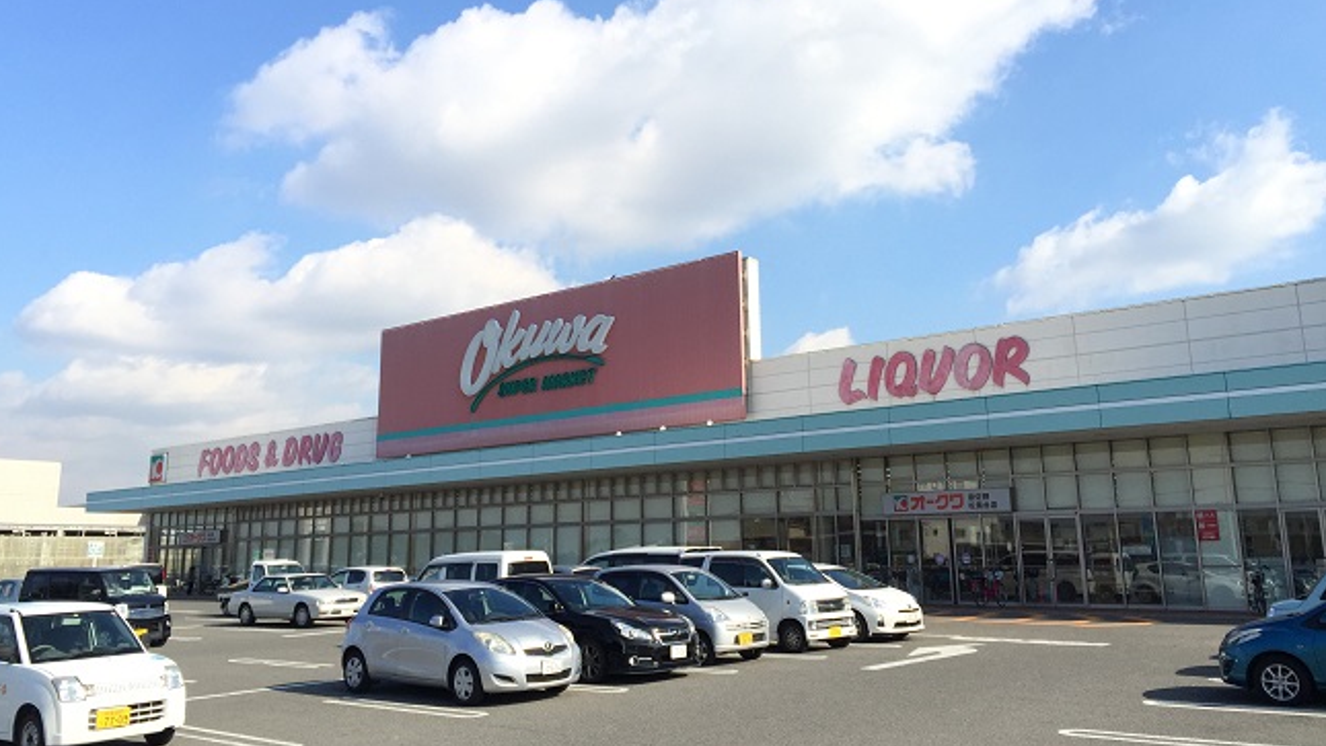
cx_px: 661
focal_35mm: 32
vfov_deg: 36.6
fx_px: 1125
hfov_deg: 61.0
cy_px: 314
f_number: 2.2
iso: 32
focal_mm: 4.15
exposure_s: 1/1883
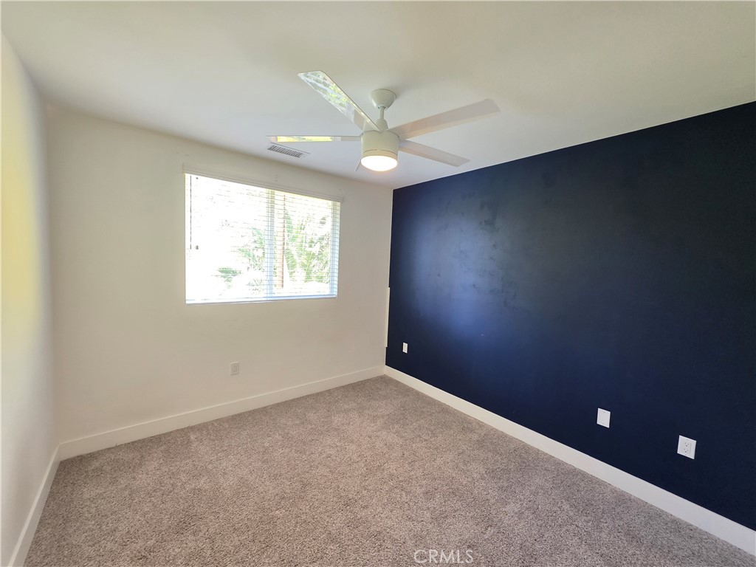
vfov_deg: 89.9
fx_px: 284
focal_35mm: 13
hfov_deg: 106.2
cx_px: 378
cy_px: 284
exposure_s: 1/60
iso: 400
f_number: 1.9
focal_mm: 2.2
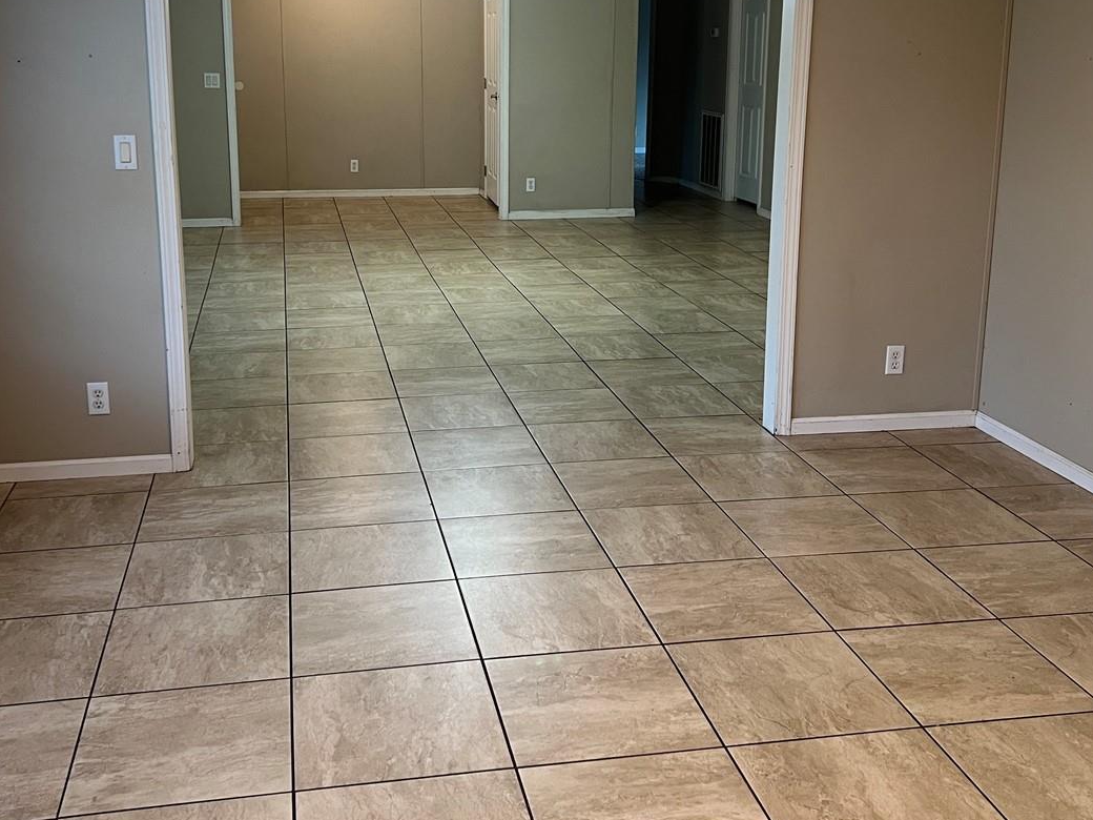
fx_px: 1263
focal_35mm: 40
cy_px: 281
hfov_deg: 46.8
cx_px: 502
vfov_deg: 35.6
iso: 100
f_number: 1.5
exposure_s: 1/60
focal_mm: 5.7
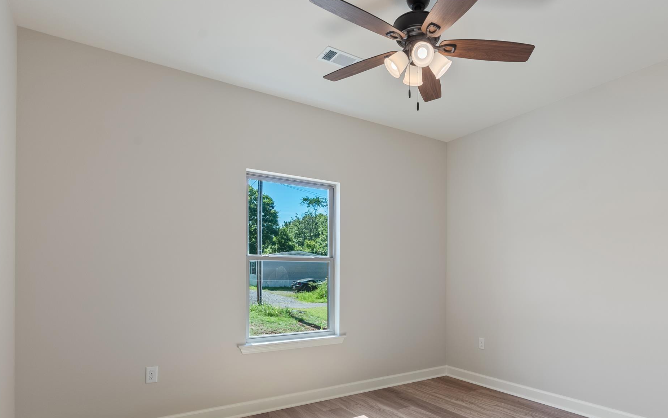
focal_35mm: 22
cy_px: 273
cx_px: 388
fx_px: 401
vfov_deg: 54.1
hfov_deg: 79.0
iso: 250
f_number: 9
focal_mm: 16
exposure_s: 1/5
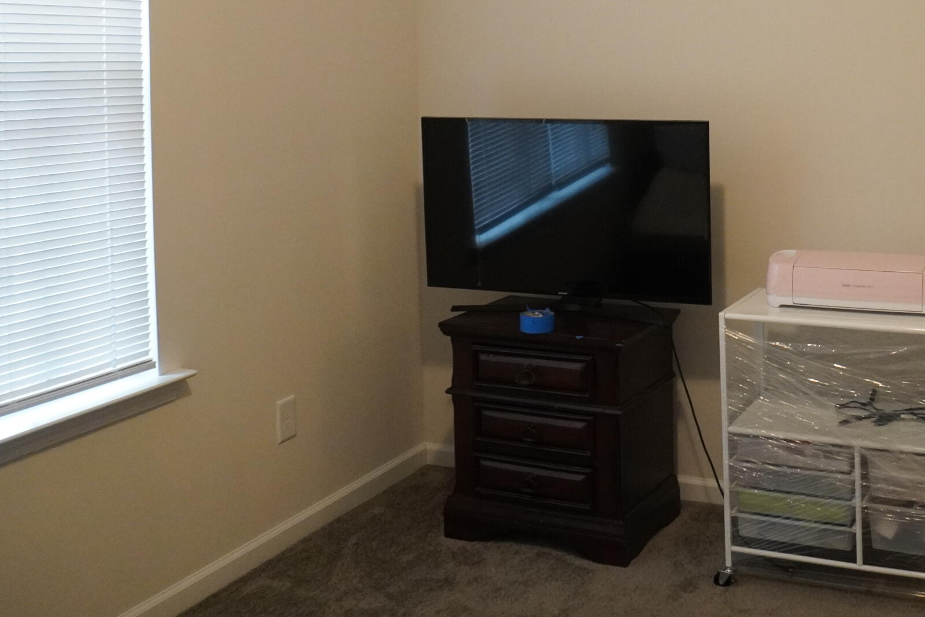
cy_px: 76
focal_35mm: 45
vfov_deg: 28.8
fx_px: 1156
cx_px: 678
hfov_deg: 42.4
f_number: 3.5
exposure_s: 1/160
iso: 2500
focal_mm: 16
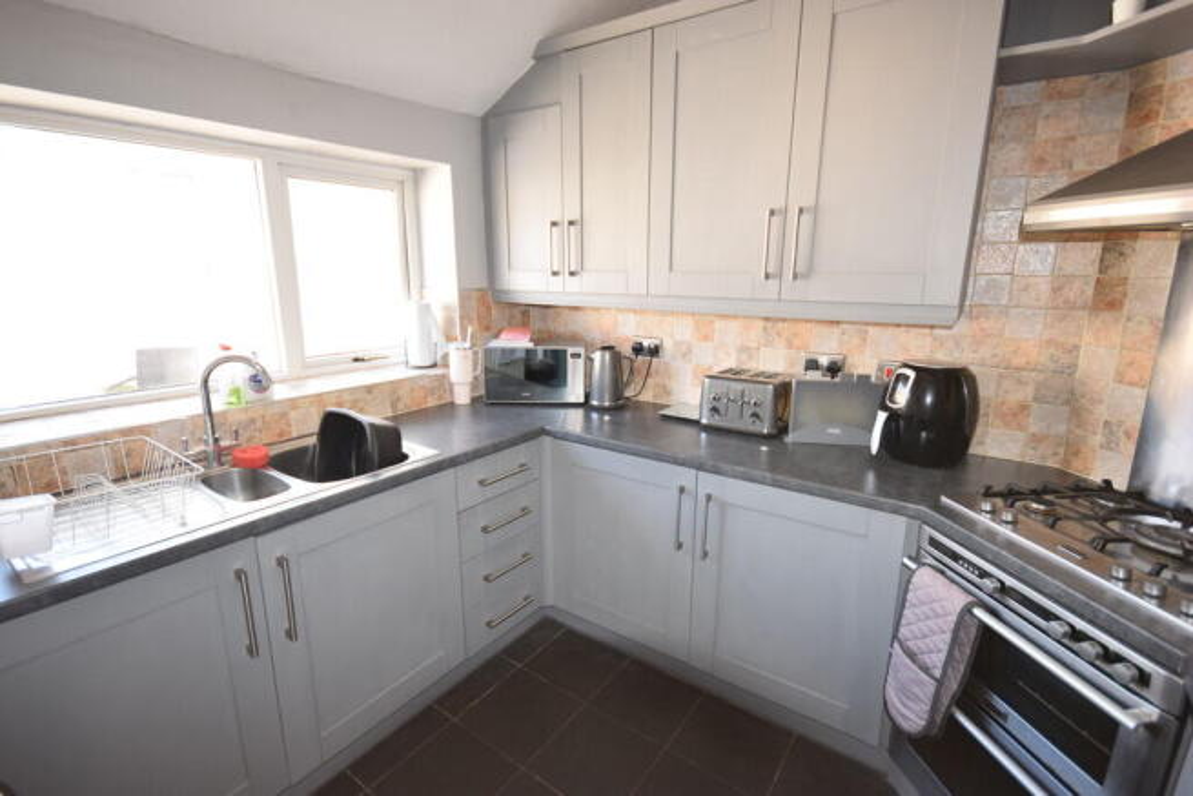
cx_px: 596
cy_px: 398
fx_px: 547
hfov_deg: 95.0
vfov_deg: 72.1
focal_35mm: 16
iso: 800
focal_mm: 11
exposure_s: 1/125
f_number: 5.6
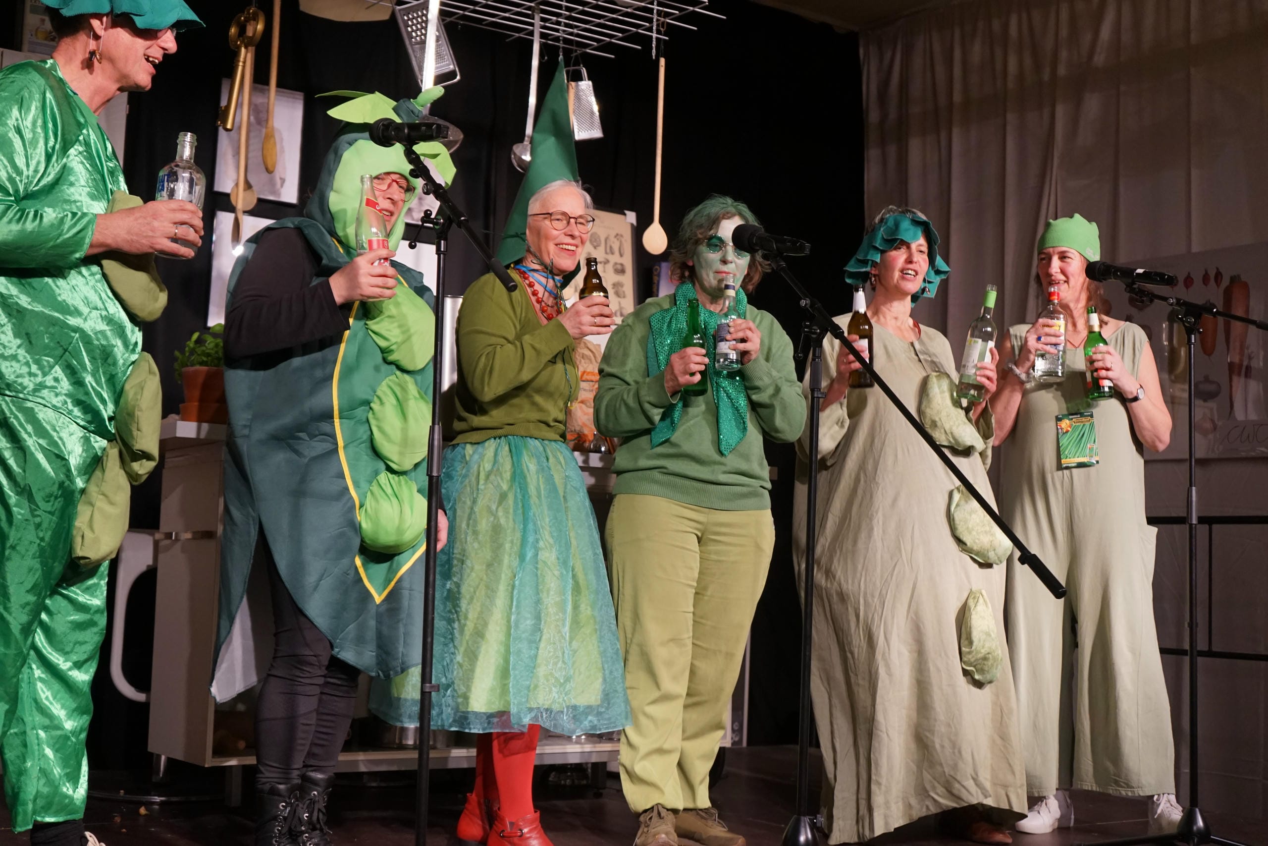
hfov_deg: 43.6
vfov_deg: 29.9
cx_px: 634
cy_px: 423
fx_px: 1585
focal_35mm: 45
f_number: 4.5
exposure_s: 1/160
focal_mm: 45
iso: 1250
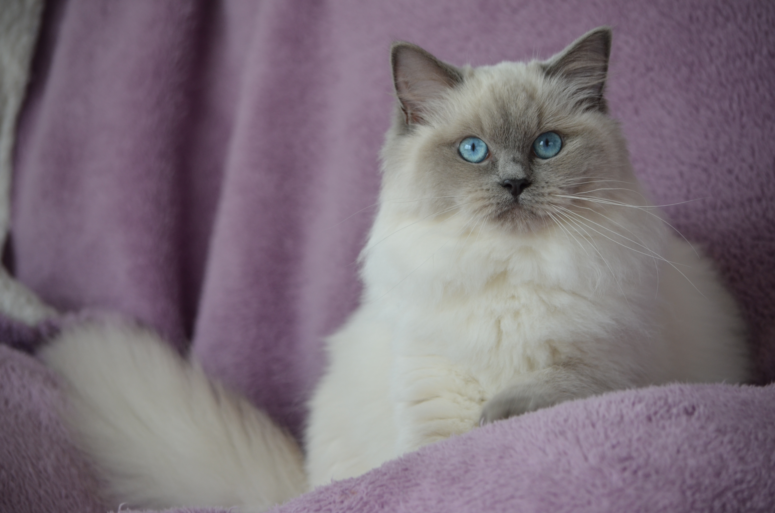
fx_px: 4028
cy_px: 256
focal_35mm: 188
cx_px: 388
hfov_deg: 11.0
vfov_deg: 7.3
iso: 400
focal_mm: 125
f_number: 4.8
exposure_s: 1/100
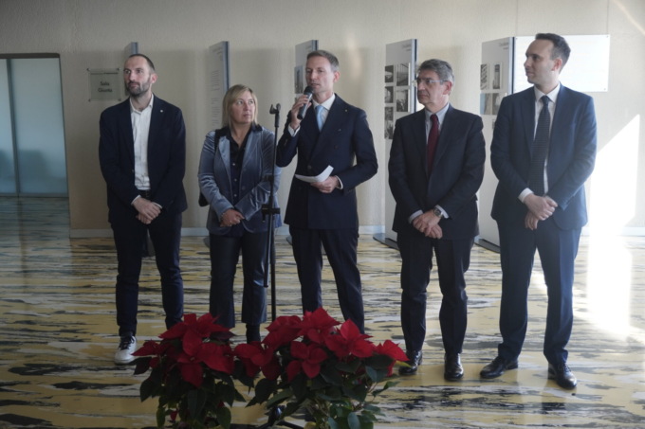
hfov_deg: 47.9
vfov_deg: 33.0
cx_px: 322
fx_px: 725
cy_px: 214
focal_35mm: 40
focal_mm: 27
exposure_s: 1/100
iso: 640
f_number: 4.5
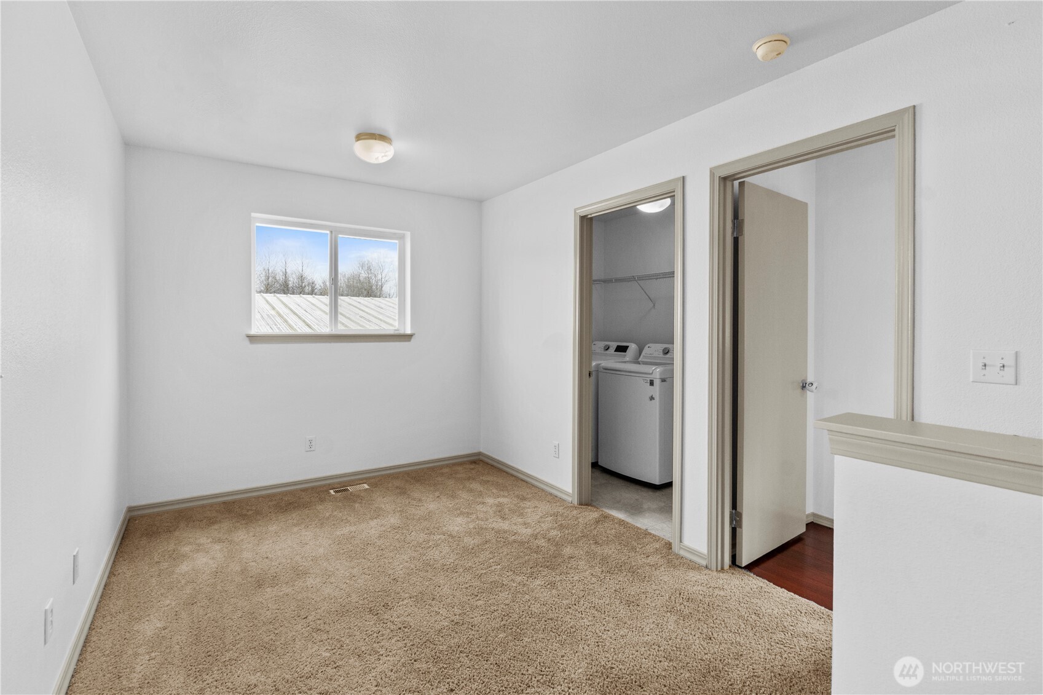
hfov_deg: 100.4
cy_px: 348
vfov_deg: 77.3
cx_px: 522
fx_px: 435
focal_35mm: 15
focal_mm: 10
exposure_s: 1/25
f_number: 9
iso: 400
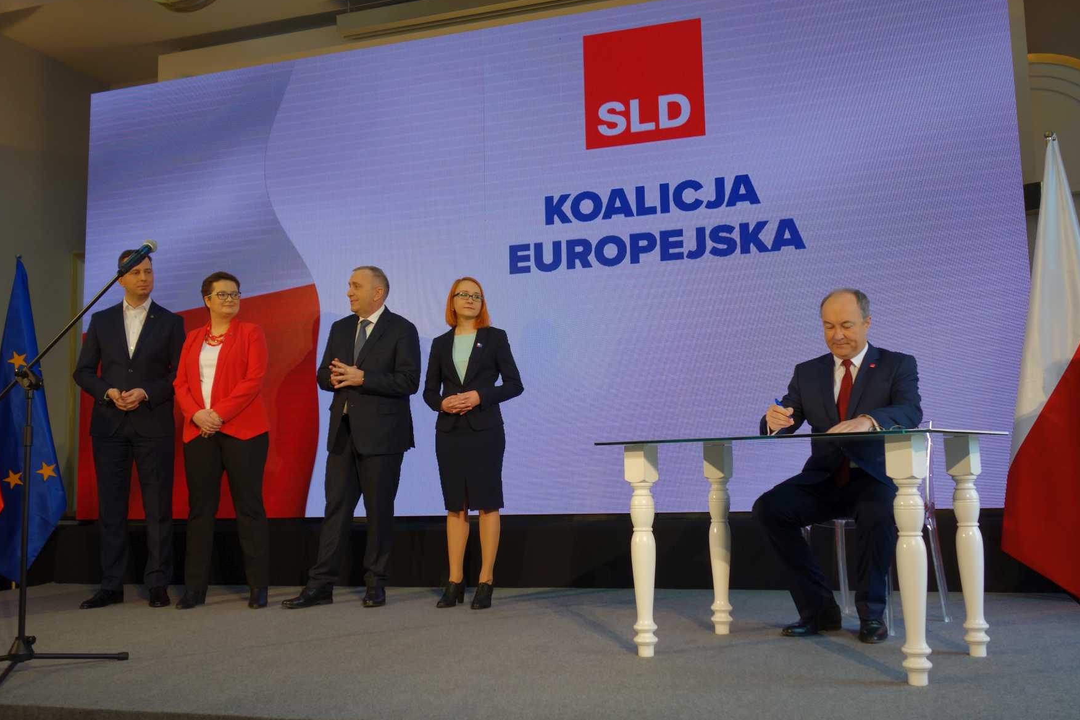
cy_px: 353
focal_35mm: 35
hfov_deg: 54.4
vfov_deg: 37.9
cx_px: 540
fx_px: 1050
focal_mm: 12.78
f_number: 2.8
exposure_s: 1/40
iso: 160
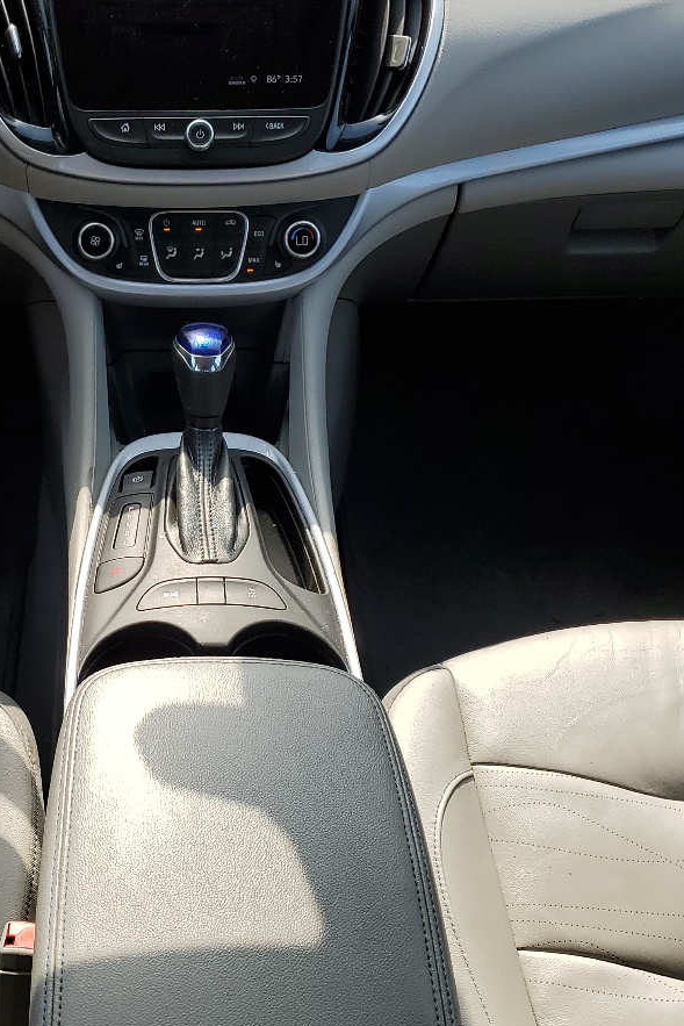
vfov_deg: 40.3
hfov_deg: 27.1
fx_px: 1396
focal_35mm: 49
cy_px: 511
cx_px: 163
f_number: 1.5
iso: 50
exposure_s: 1/1000
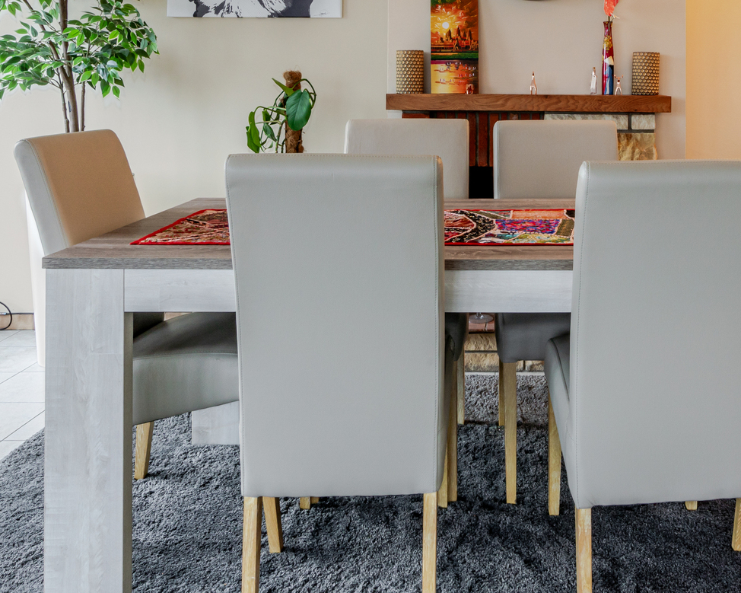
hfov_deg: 47.7
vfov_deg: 38.3
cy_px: 99
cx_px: 533
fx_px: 811
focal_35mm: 37
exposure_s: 1/200
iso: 250
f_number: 11
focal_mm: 16
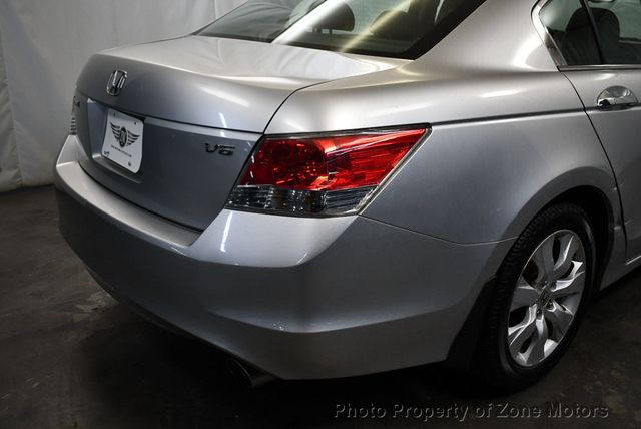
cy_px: 214
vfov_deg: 36.9
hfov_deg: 53.1
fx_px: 642
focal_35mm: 36
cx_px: 320
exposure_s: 1/250
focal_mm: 18
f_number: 3.5
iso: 800
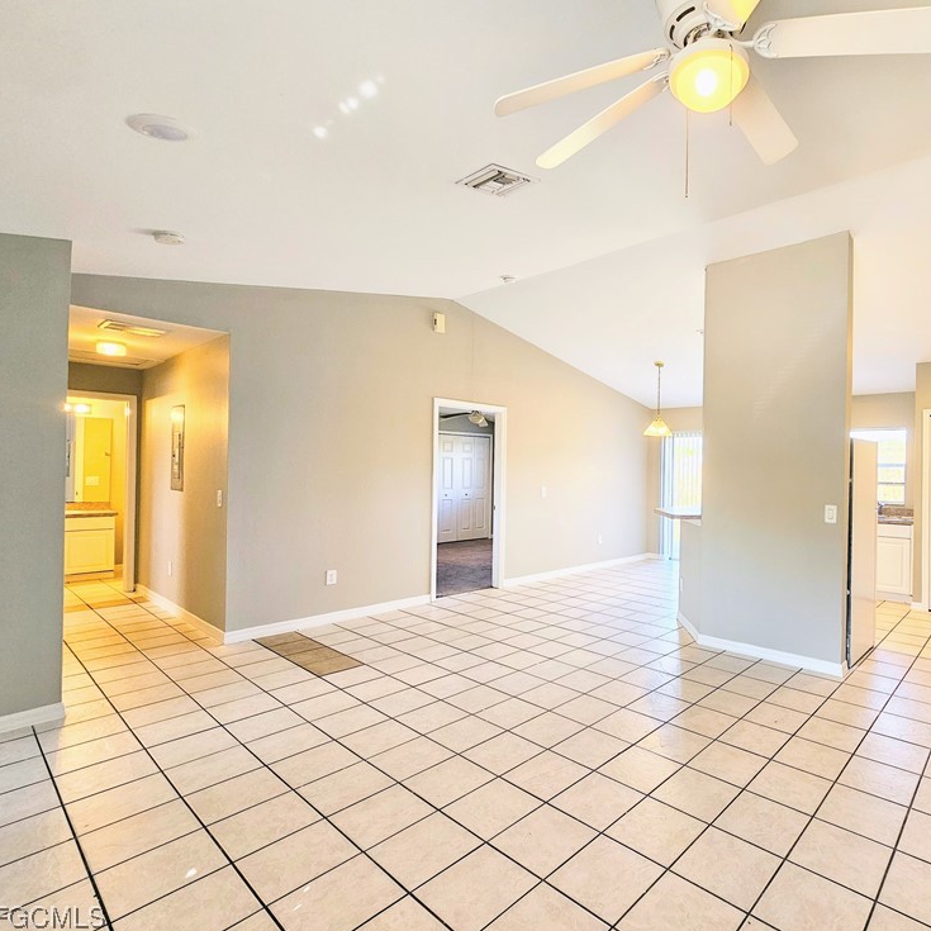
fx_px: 487
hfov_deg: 83.9
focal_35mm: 16
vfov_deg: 87.4
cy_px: 459
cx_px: 632
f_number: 2.2
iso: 125
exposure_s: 1/60
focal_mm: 2.2
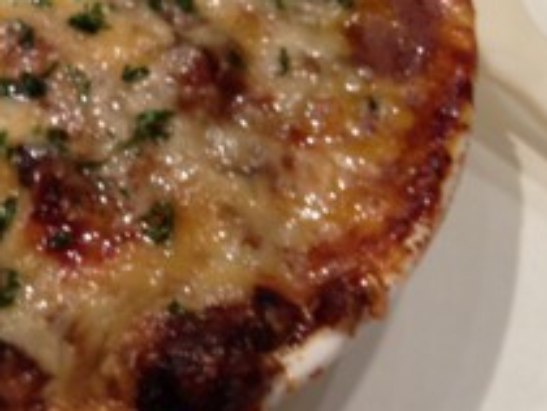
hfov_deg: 23.0
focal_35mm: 80
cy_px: 73
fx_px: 1266
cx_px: -44
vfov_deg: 18.3
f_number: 2.4
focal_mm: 4.28
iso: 100
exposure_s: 1/20
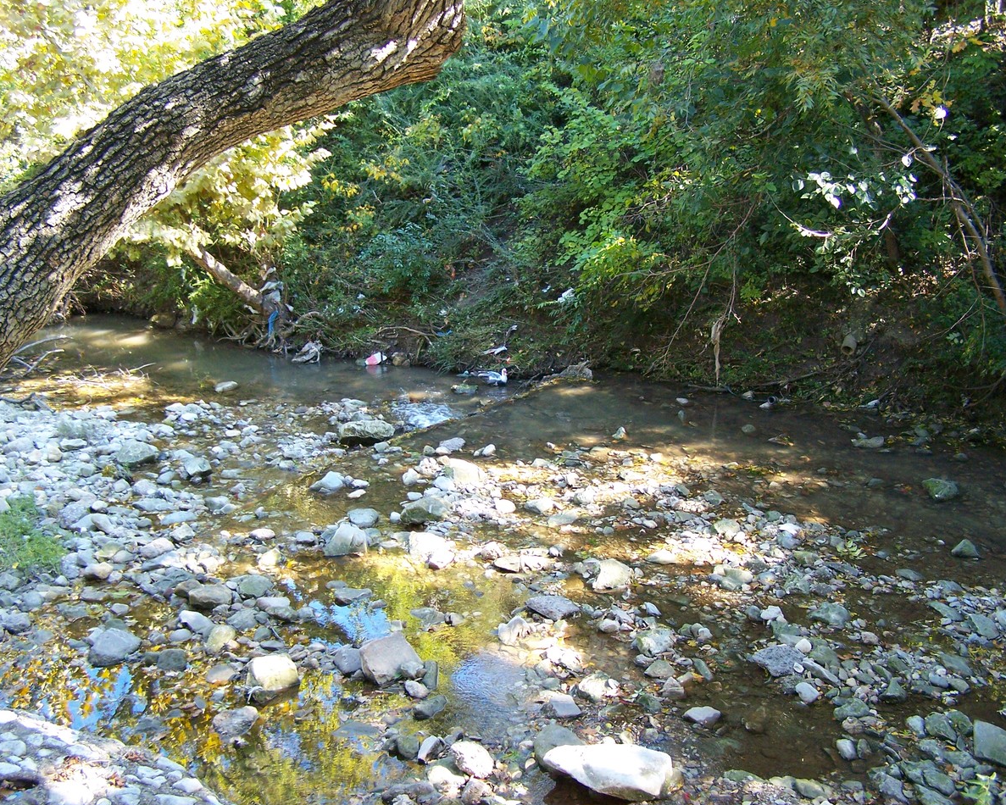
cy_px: 406
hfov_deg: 45.8
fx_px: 1191
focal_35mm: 40
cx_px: 525
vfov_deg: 37.3
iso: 200
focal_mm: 6.3
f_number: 2.8
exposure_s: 1/80
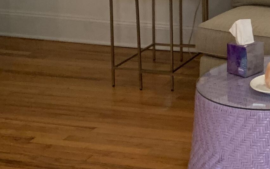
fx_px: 714
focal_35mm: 97
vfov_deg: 13.1
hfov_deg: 19.4
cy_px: -39
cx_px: 374
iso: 250
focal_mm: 4.25
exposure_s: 1/60
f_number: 1.8
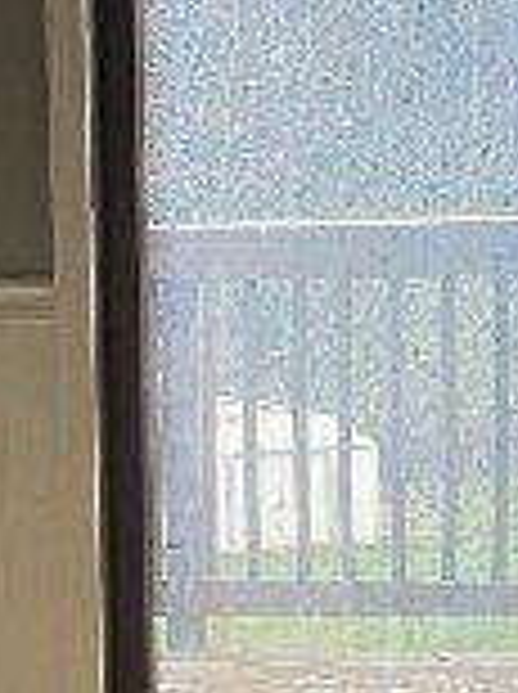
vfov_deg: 15.1
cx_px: 108
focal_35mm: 130
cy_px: 598
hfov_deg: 11.3
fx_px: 2601
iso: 32
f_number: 1.6
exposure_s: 1/476
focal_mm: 5.1
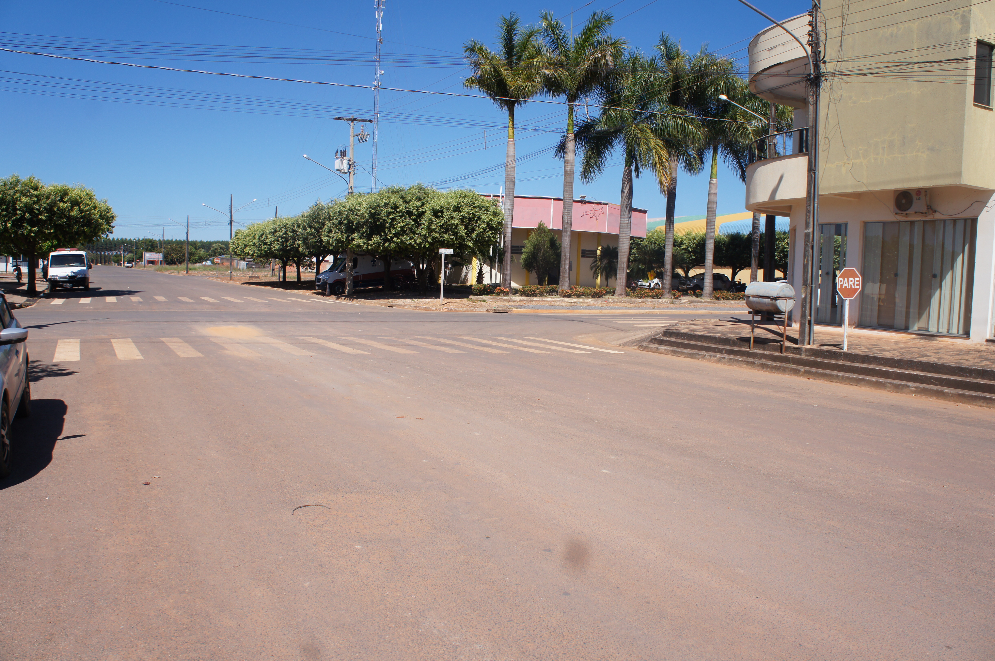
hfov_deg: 67.4
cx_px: 498
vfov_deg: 47.8
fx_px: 745
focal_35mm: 27
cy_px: 330
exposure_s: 1/640
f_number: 8
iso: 200
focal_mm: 18
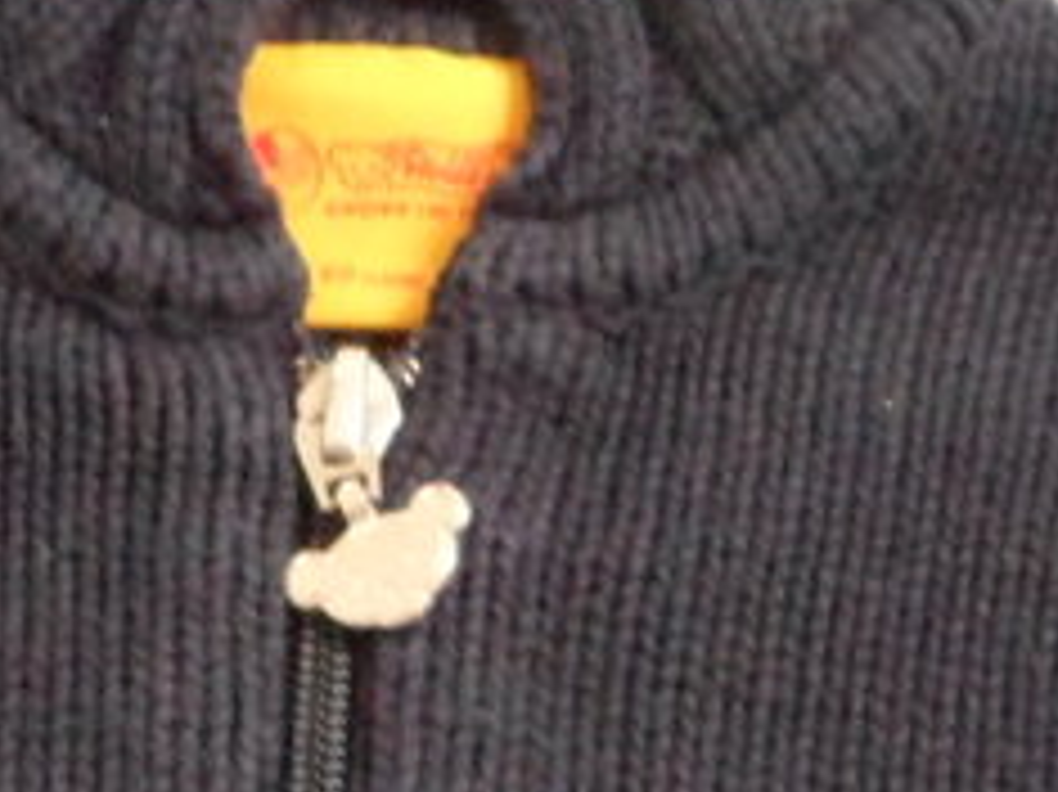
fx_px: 4155
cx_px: 398
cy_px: 1354
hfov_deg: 14.5
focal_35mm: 136
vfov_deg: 10.4
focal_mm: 4.1
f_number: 2.9
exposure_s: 1/15
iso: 400
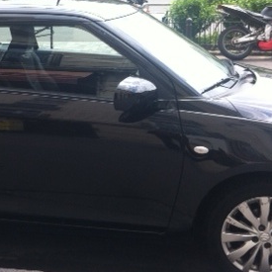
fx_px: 640
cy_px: 73
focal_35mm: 72
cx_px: 76
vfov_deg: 23.8
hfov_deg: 23.8
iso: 80
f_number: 2.8
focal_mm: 3.85
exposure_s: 1/260
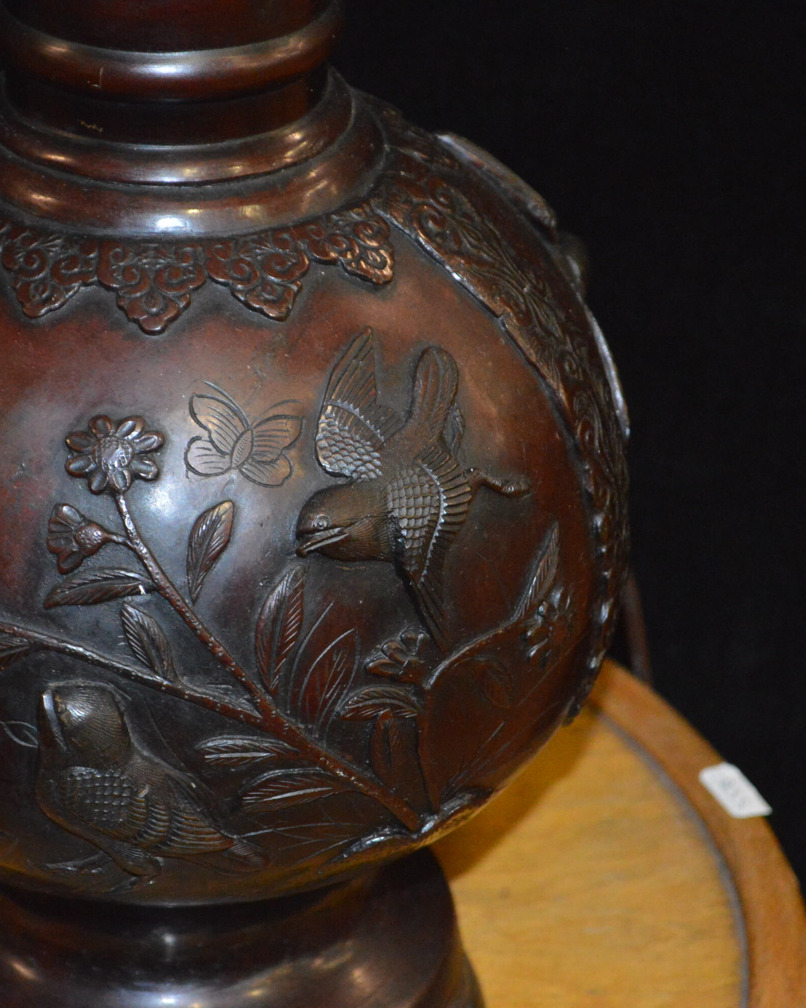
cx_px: 293
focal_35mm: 117
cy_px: 505
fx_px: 3480
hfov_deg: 13.2
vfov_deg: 16.5
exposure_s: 1/60
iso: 3200
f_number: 5.6
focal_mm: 55
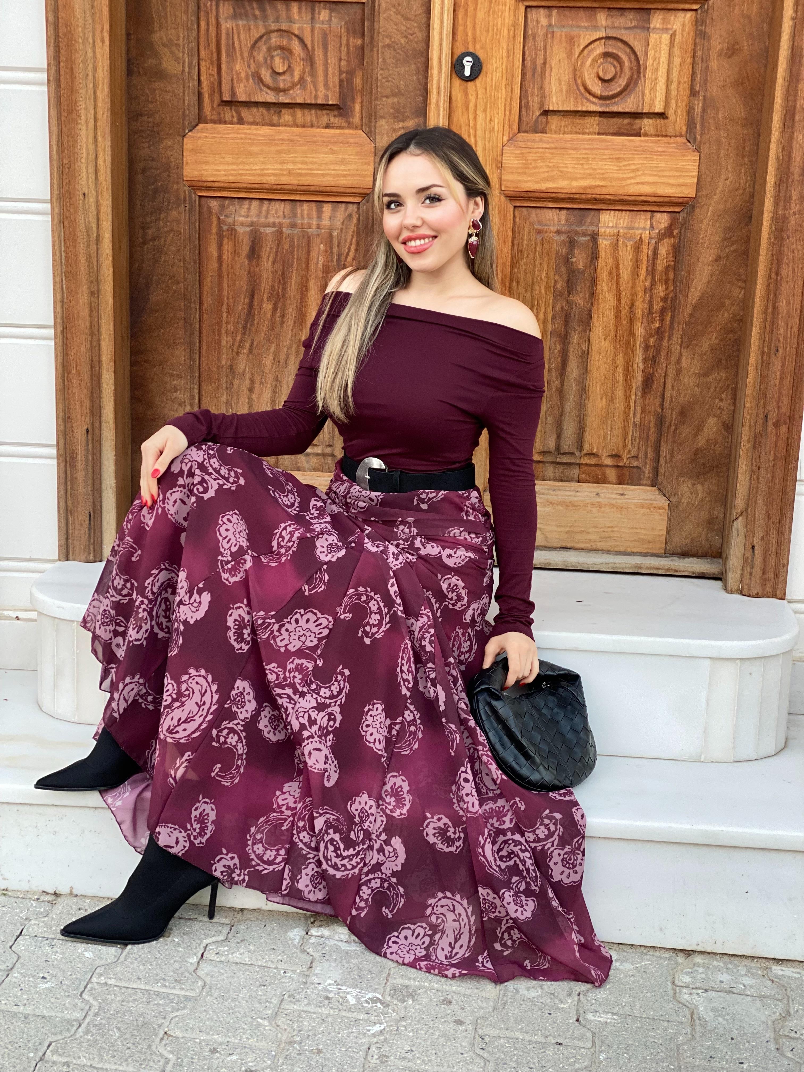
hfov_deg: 28.0
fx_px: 1610
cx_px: 402
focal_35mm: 52
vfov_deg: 36.8
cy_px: 536
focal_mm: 6
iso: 80
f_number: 2
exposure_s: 1/122
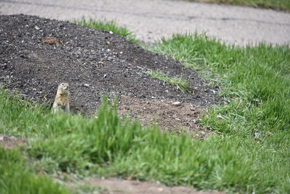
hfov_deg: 6.8
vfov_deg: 4.6
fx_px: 2425
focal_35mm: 301
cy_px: 97
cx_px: 145
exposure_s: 1/640
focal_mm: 300
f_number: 5.6
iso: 220
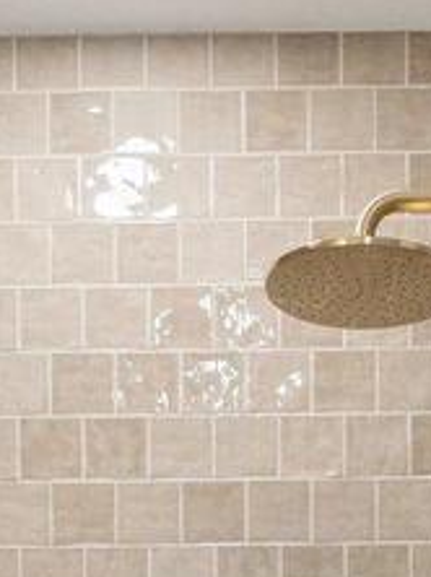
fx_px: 1286
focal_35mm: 77
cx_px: 136
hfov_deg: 19.0
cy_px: 975
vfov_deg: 20.0
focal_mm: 16.5
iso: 2500
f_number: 5
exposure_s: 1/160
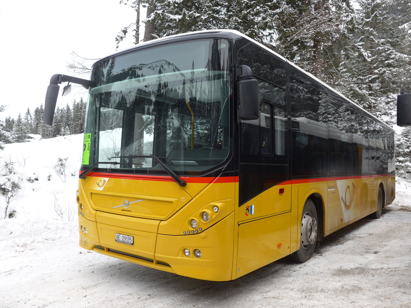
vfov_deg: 48.2
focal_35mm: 29
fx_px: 344
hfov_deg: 61.7
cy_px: 154
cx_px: 206
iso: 80
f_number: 2.8
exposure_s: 1/320
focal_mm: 6
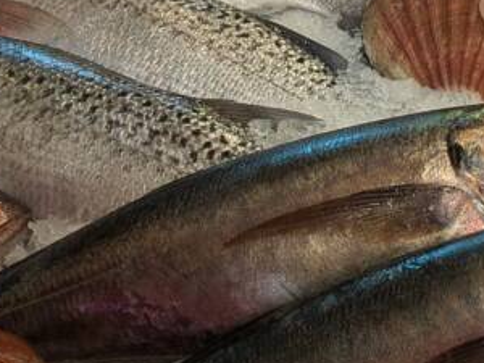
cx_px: 550
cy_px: 100
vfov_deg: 18.3
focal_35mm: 80
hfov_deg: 22.8
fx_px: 1119
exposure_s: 1/100
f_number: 1.7
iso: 771
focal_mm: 4.53
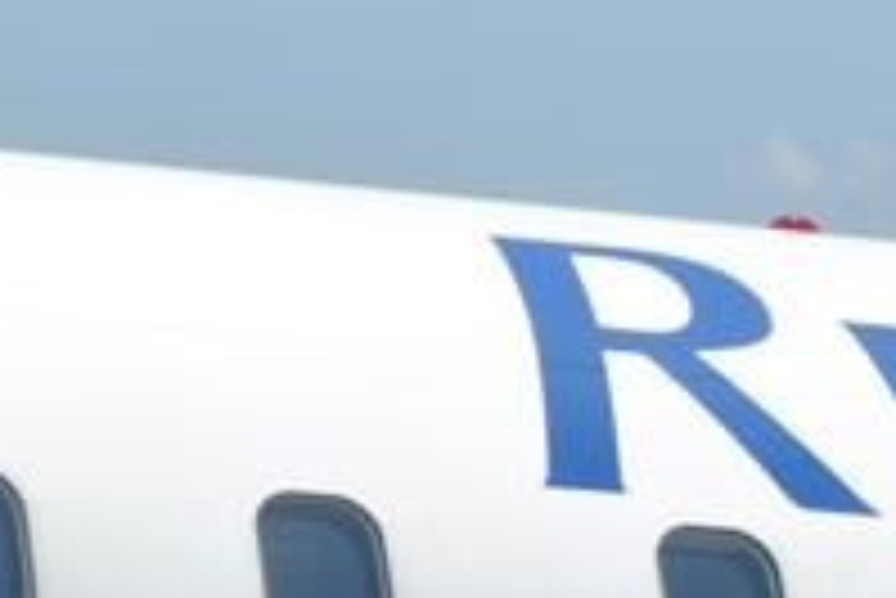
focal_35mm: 332
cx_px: -32
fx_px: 8269
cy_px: 1200
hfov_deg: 6.2
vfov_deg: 4.1
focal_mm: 55
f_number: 11
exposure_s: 1/200
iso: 100
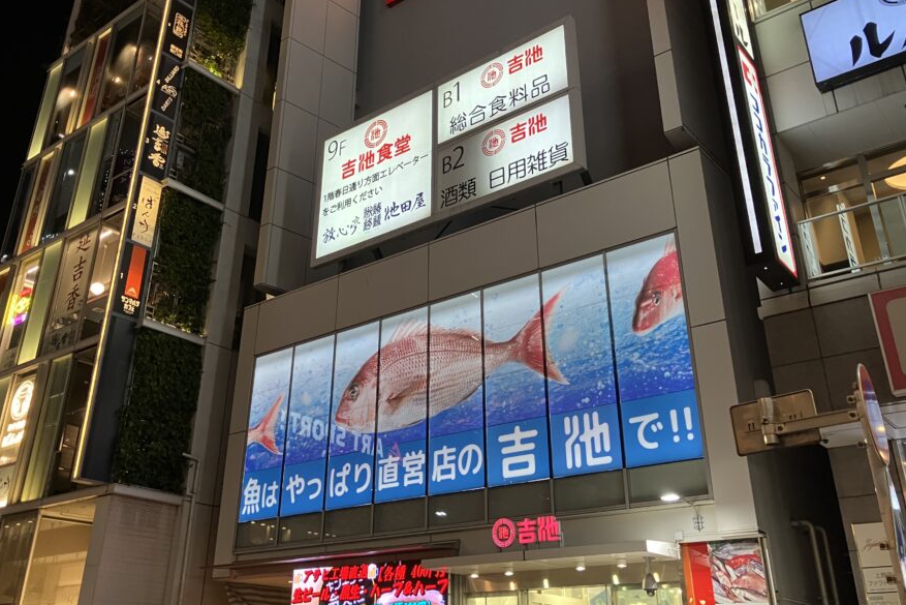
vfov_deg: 38.7
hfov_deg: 55.7
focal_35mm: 34
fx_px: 856
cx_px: 417
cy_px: 241
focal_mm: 3.99
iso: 125
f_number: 1.8
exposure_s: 1/50
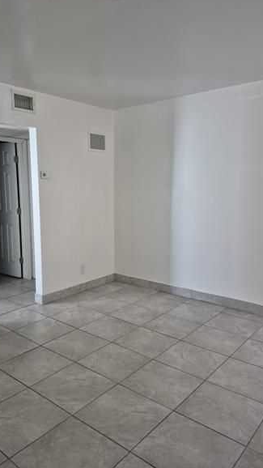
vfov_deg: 71.9
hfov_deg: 44.2
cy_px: 232
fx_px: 322
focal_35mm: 26
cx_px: 106
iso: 1000
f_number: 1.8
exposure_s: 1/100
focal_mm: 5.4
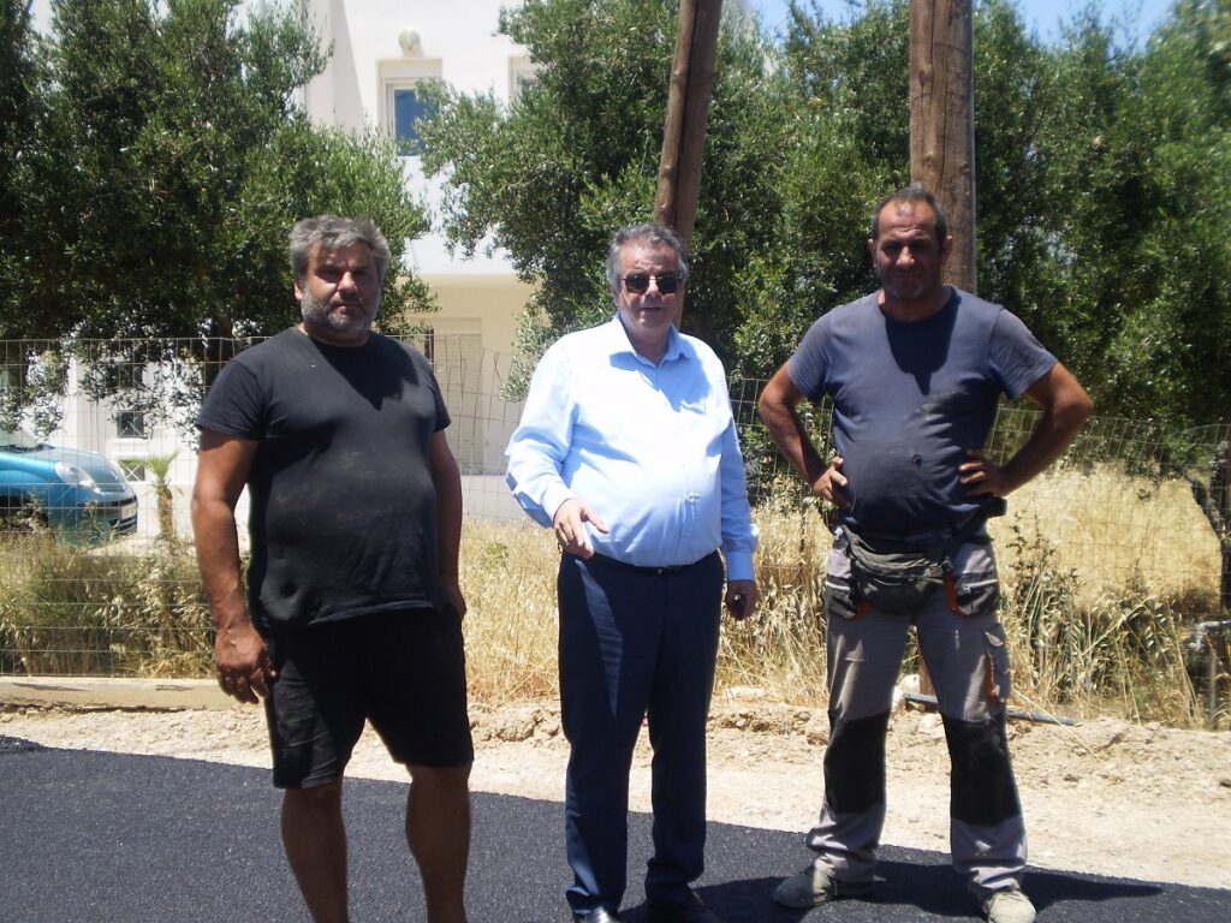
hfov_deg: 36.2
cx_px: 616
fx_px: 1885
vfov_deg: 27.5
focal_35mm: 53
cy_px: 462
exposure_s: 1/640
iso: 64
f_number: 3.9
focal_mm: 9.3
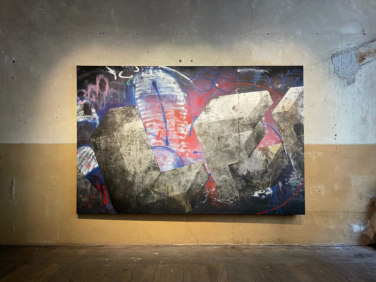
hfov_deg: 67.3
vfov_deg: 53.1
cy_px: 141
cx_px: 188
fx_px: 282
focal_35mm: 26
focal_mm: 5.1
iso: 160
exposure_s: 1/50
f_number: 1.6
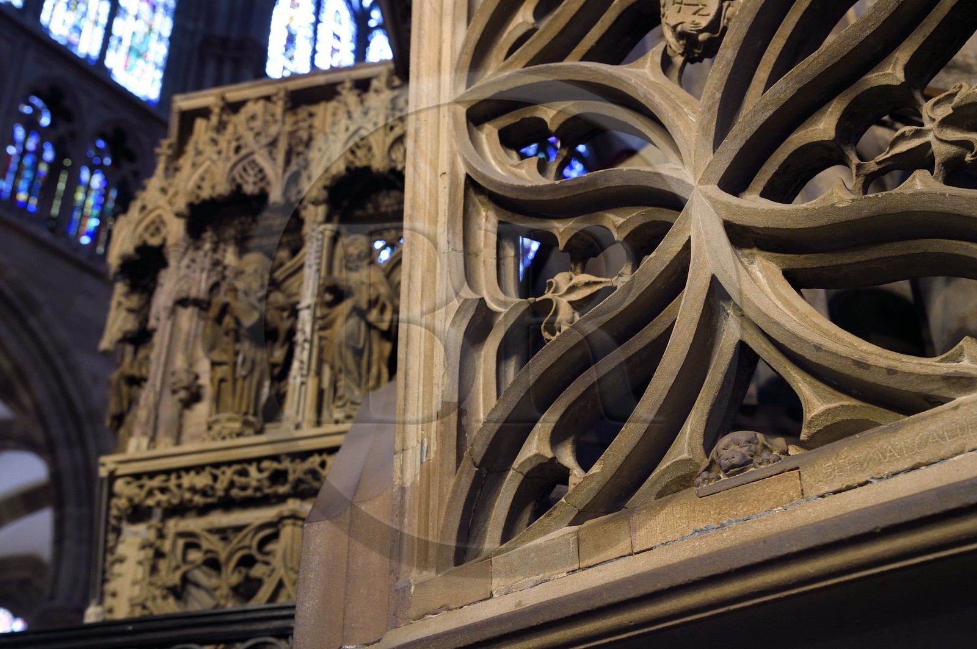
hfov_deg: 43.6
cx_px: 488
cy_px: 324
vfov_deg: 29.8
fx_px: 1220
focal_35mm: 45
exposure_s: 1/13
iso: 1600
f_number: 6.3
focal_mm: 45
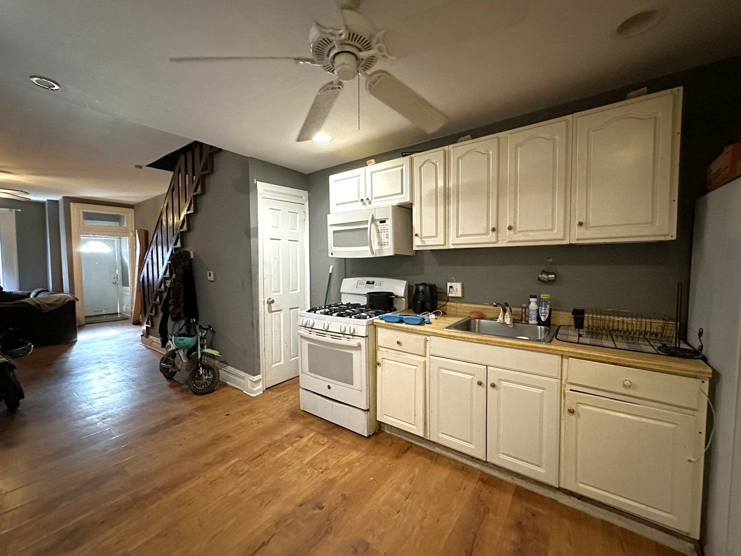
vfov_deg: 85.7
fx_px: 300
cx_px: 370
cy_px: 278
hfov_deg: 102.1
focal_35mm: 14
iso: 1250
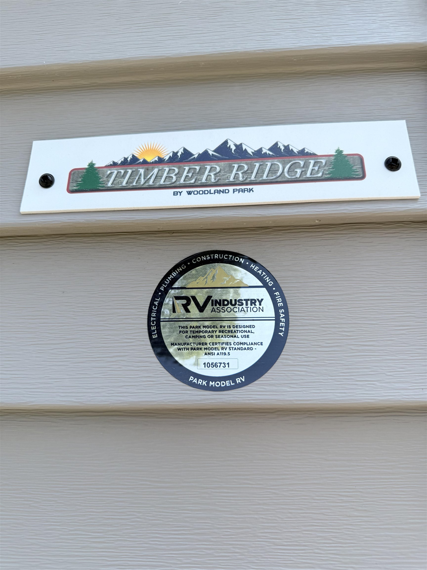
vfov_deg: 71.6
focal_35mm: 24
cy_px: 285
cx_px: 214
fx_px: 395
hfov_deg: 56.8
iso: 80
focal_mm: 6.76
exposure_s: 1/2703
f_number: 1.78
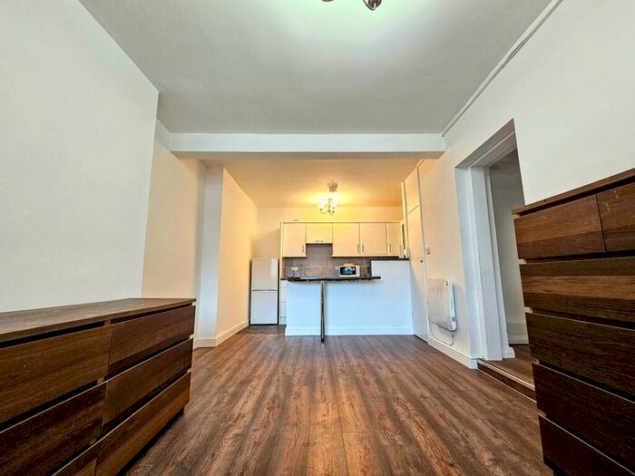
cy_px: 238
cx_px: 318
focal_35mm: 13
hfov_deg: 106.2
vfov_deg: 89.9
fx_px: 238
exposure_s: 1/33
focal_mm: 2.2
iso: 400
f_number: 2.2
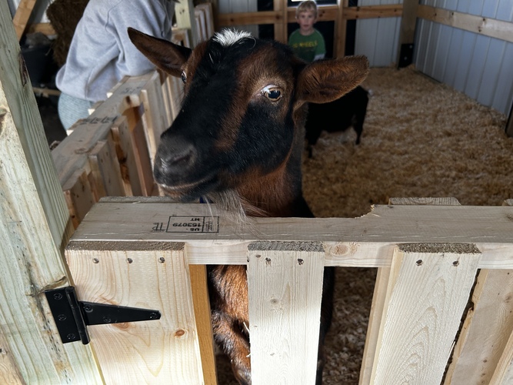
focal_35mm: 26
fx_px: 385
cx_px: 256
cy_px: 192
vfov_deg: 53.0
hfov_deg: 67.3
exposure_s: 1/134
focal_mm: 5.7
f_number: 1.5
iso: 64
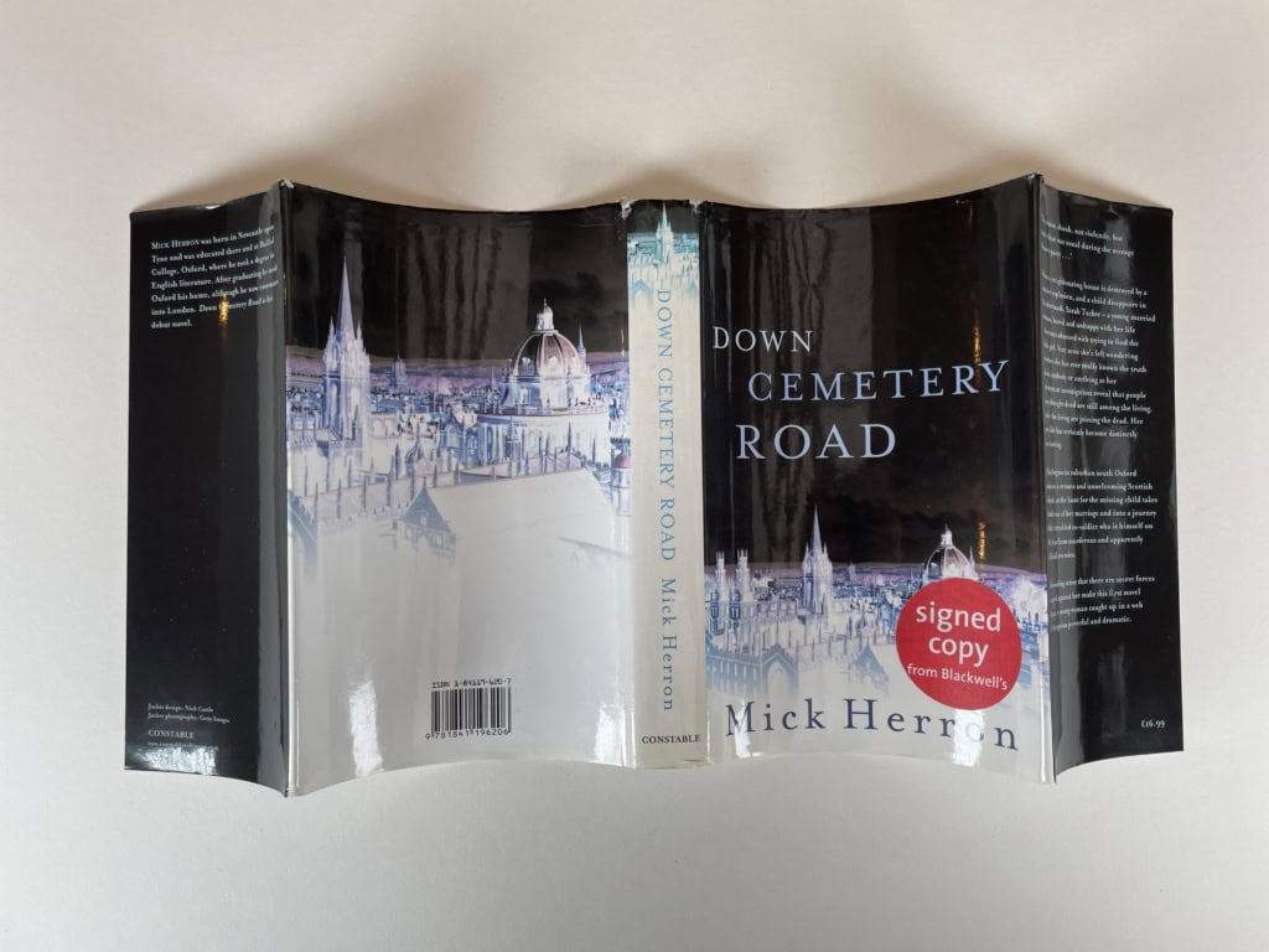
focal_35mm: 26
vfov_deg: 53.1
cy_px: 476
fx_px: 953
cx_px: 634
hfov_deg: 67.3
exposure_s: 1/100
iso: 50
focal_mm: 4.2
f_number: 1.6
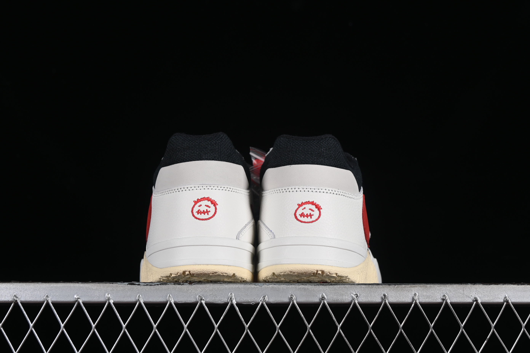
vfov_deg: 18.2
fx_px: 1104
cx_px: 265
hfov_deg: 27.0
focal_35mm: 75
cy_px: 176
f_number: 8
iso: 160
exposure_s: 1/80
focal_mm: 50
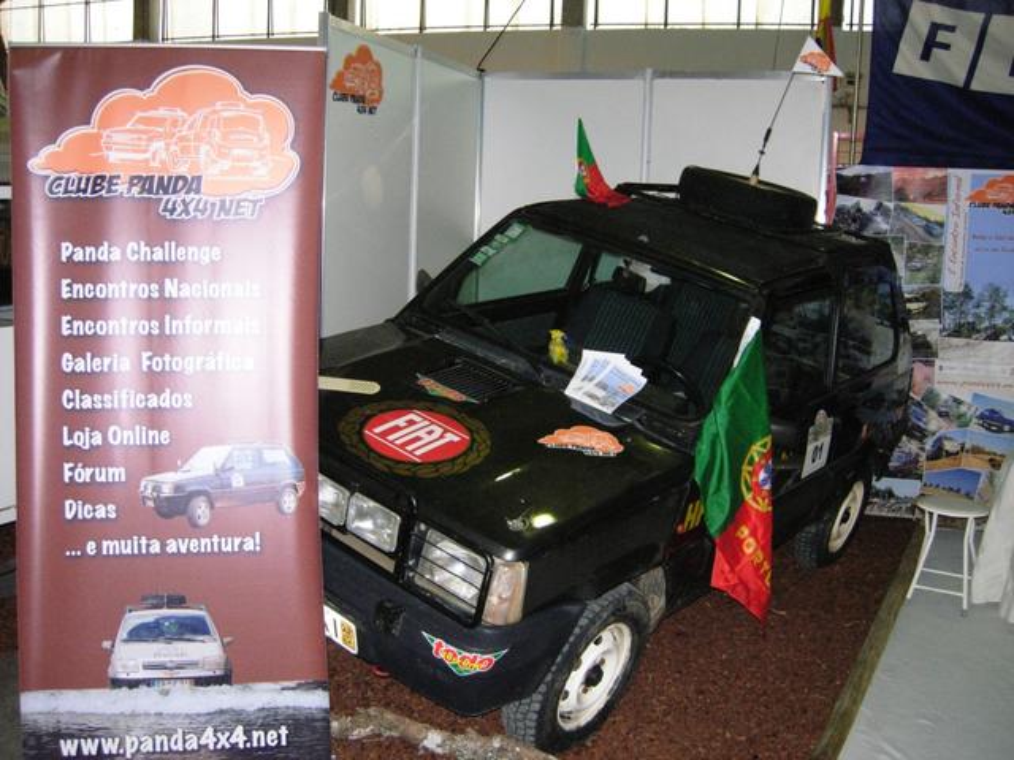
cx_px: 507
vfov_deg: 39.7
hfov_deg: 51.4
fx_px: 1055
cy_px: 380
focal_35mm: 36
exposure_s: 1/181
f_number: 2.7
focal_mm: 7.5
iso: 200
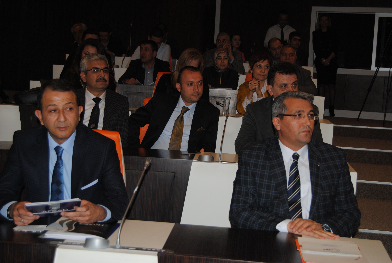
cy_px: 132
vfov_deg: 25.8
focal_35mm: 52
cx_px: 196
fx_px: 572
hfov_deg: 37.8
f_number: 4.5
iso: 200
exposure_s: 1/60
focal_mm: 35
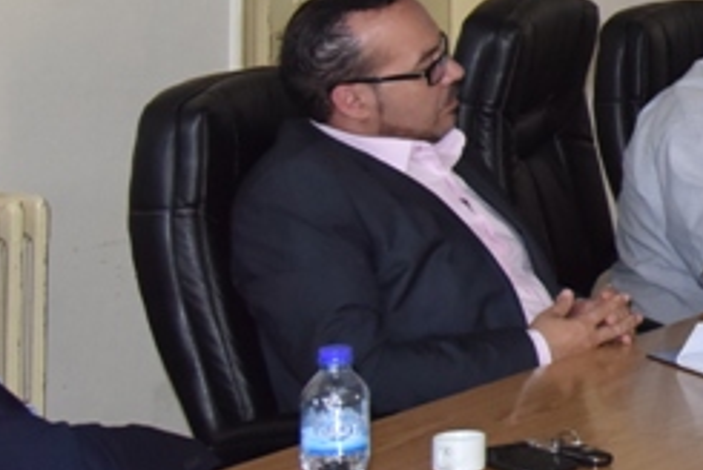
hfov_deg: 12.4
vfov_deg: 9.4
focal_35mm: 146
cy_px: -4
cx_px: 1400
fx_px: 2854
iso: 1600
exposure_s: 1/200
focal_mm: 35
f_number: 5.6
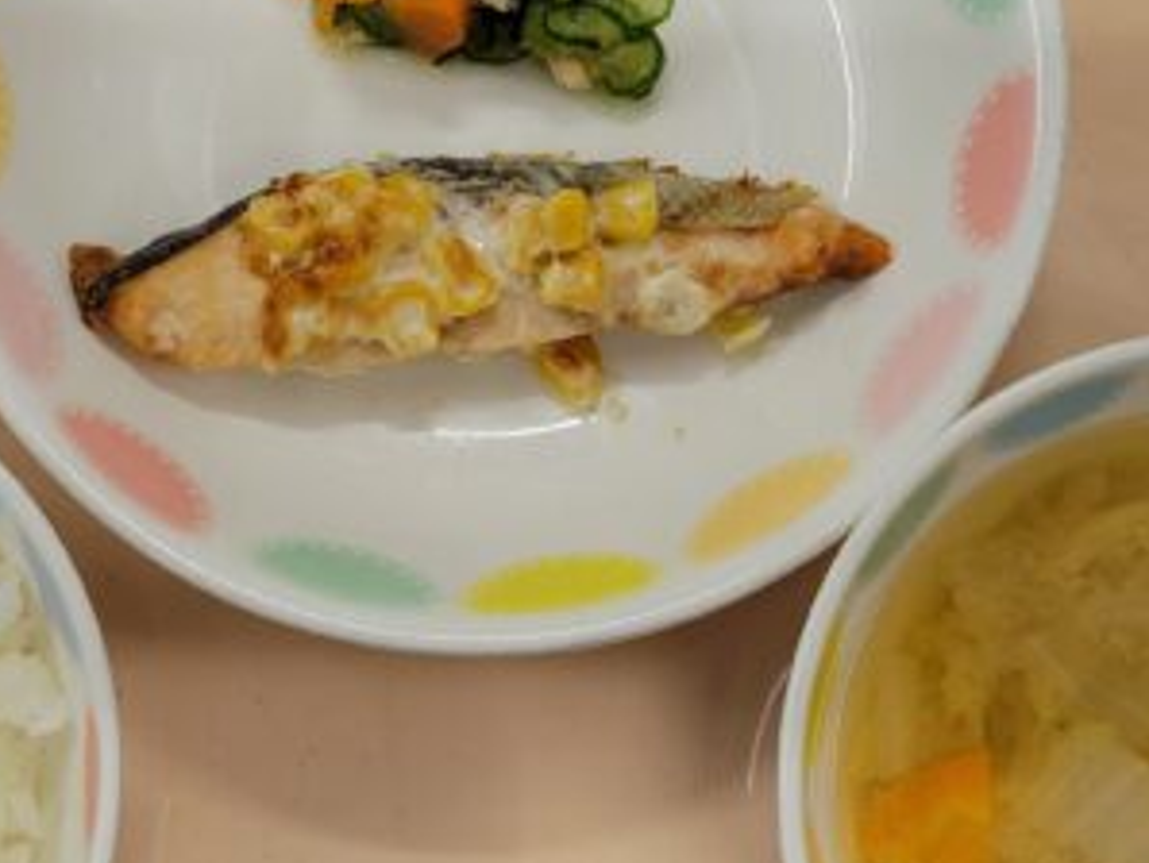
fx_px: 2226
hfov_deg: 28.9
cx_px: 478
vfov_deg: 22.0
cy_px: 397
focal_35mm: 67
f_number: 1.8
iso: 125
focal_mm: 5.4
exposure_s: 1/120
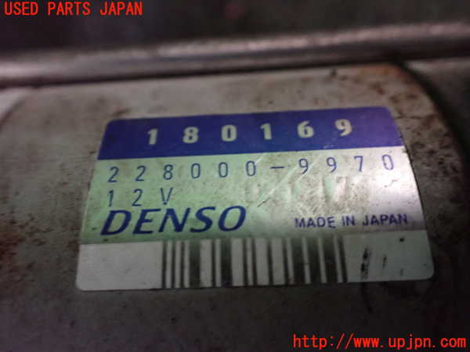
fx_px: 407
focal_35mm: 30
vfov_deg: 46.8
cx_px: 235
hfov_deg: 60.0
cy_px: 176
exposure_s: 1/30
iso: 1250
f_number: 2.3
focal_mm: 5.4
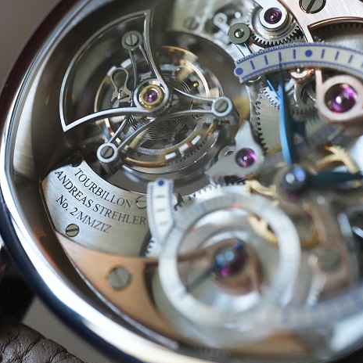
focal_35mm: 135
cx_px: 182
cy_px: 123
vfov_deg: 12.9
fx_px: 1602
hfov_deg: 12.9
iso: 12800
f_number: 4.5
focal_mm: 105
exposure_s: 1/250
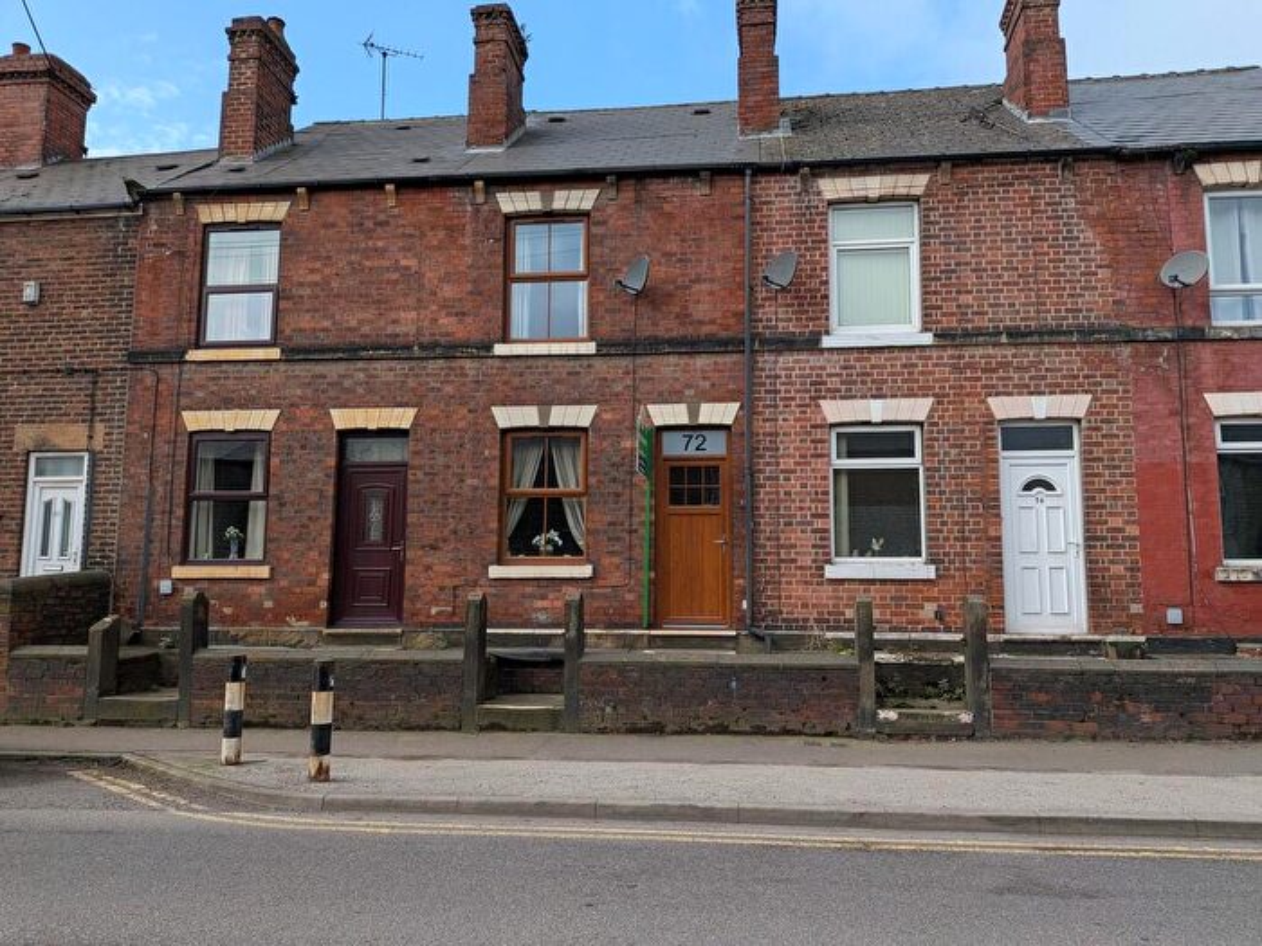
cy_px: 473
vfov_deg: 56.8
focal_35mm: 24
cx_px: 631
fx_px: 875
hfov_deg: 71.6
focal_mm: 4.53
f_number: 1.7
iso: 34
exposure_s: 1/1056
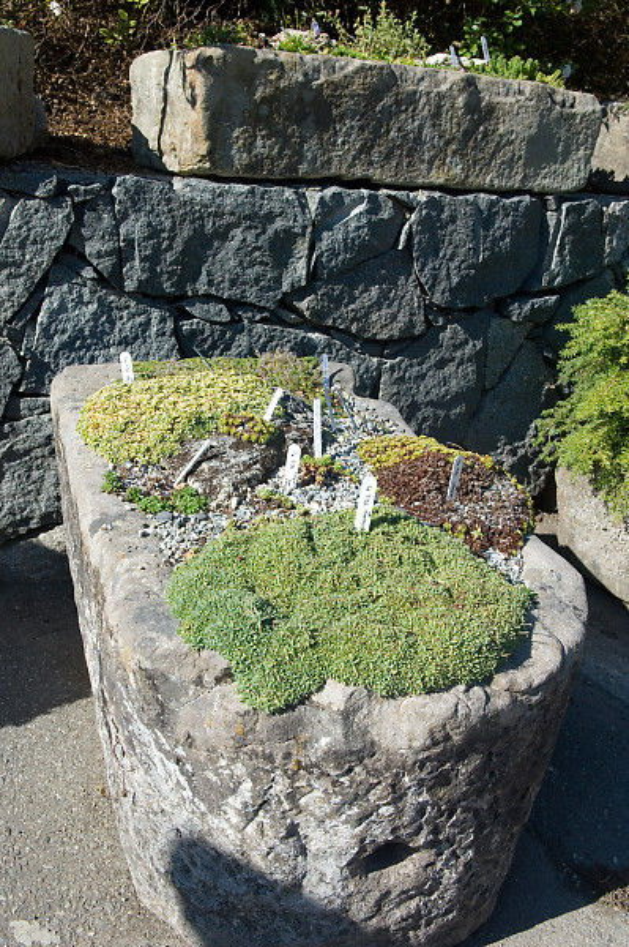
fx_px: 906
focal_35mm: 34
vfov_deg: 55.1
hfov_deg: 38.3
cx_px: 314
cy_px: 474
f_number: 9
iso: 100
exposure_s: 1/160
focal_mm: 23
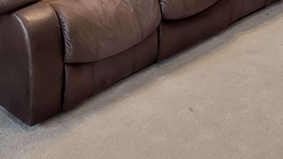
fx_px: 465
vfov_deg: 14.8
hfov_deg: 32.5
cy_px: -184
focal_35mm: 62
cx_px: 241
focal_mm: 12
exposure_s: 1/1.67
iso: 640
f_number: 9
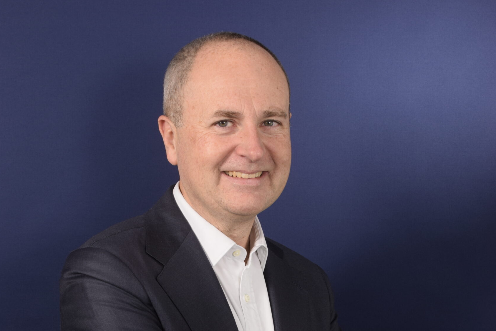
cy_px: 365
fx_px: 1099
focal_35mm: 80
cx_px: 248
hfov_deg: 25.4
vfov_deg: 16.6
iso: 100
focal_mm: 35
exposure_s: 1/100
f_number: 5.6
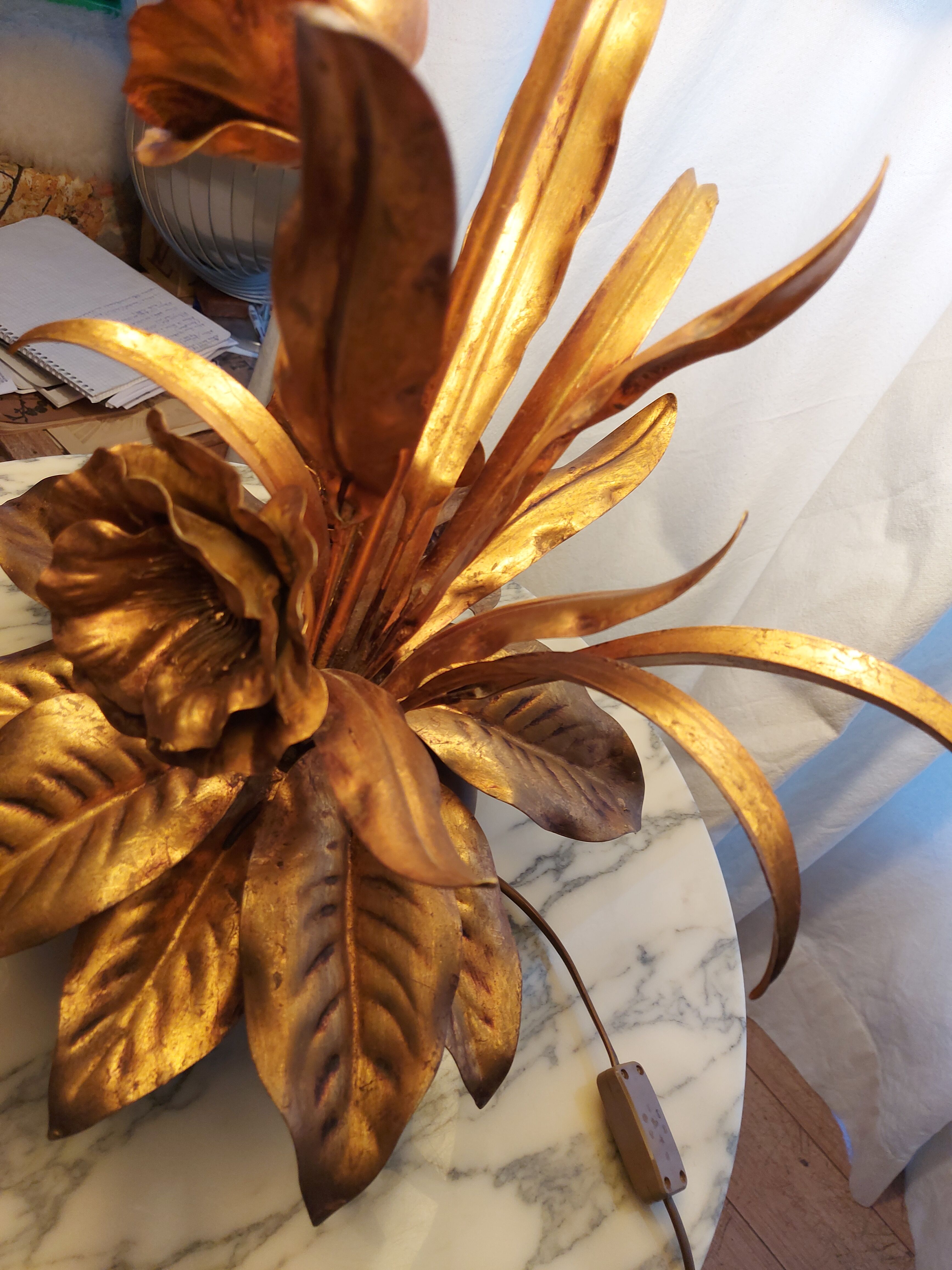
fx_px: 880
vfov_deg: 71.6
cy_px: 635
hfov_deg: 56.8
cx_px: 476
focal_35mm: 24
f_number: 1.8
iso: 125
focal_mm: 5.23
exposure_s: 1/60
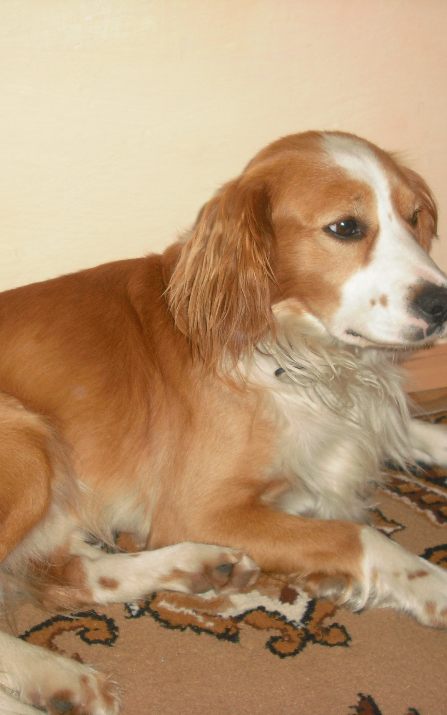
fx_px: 1053
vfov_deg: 37.5
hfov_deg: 24.0
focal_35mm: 54
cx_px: 207
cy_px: 357
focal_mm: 6.2
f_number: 2.8
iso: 100
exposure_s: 1/60
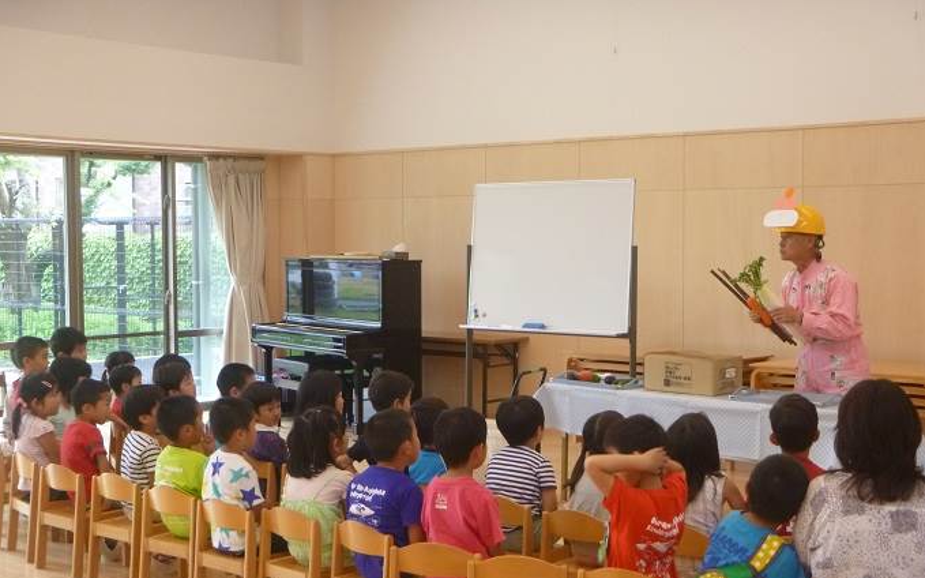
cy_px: 320
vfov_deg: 24.0
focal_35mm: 54
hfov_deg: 37.5
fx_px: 1361
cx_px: 469
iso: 400
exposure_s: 1/60
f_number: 4.9
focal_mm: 9
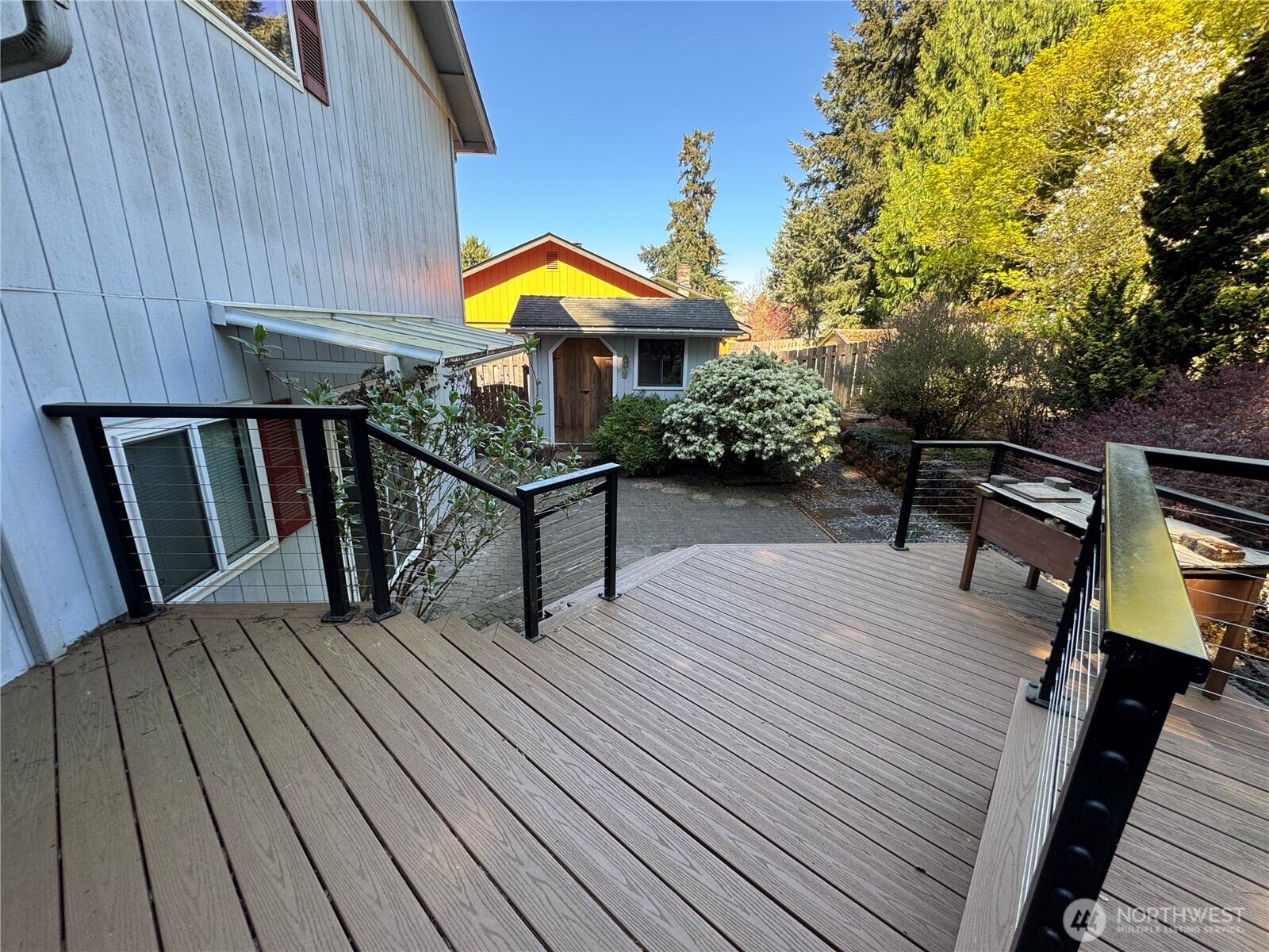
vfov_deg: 85.7
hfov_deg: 102.1
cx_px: 634
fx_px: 513
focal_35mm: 14
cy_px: 476
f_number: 2.2
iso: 50
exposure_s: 1/99
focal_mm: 2.22
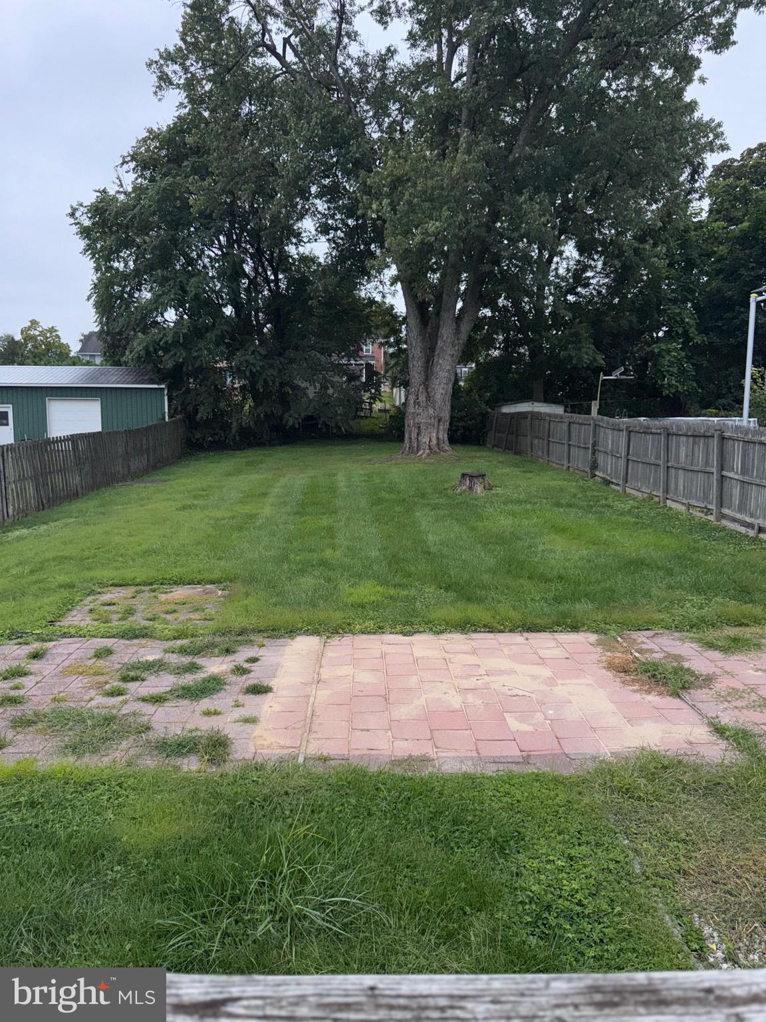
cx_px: 383
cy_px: 511
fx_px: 708
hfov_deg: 56.8
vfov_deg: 71.6
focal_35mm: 24
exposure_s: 1/4049
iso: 50
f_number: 1.78
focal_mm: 6.76
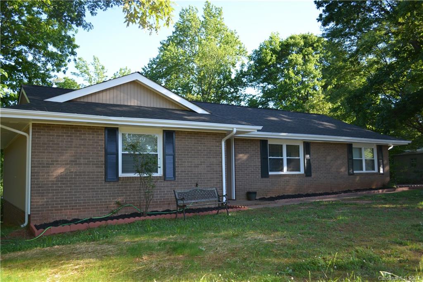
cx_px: 212
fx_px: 388
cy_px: 141
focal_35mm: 33
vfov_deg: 39.9
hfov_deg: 57.2
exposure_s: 1/200
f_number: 3.8
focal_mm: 22
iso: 200
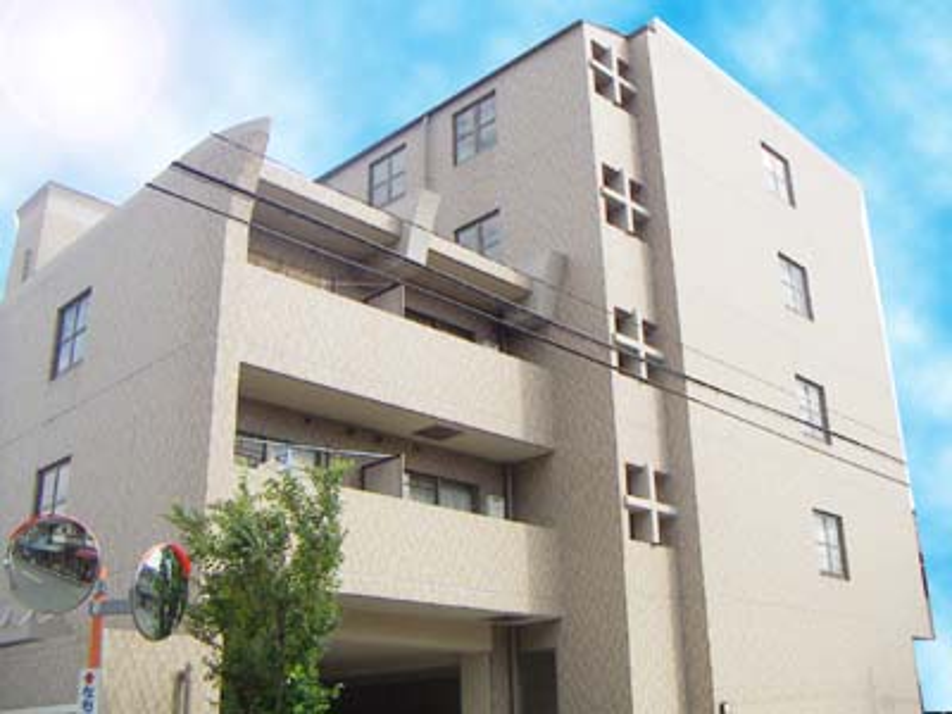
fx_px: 990
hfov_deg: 51.4
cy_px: 357
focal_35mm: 36
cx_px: 476
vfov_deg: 39.7
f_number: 6.7
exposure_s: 1/160
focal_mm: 4.7
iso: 50
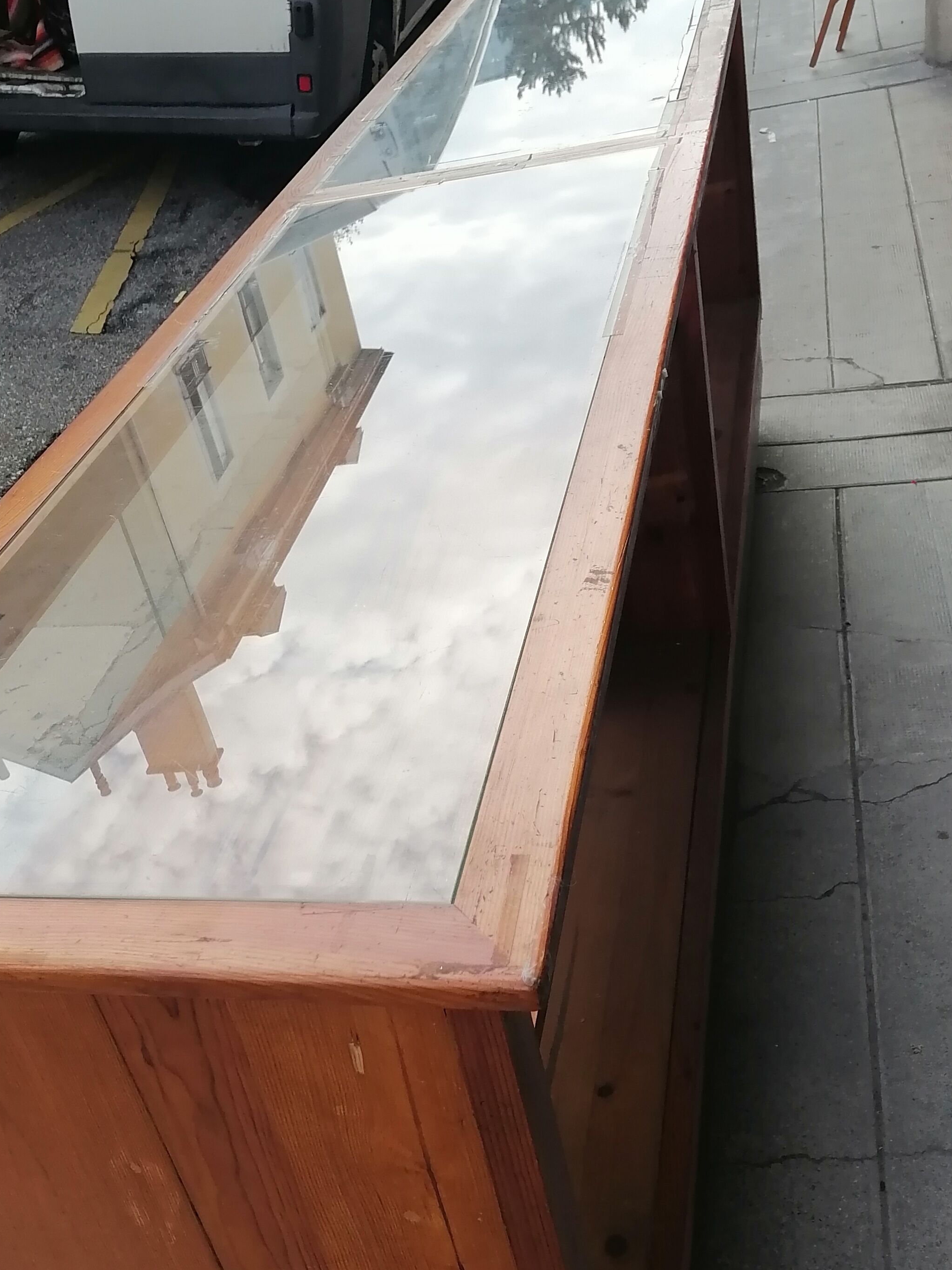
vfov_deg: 48.9
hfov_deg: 37.6
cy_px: 678
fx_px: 1393
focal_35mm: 38
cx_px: 392
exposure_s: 1/841
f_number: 1.8
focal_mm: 5.3
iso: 160
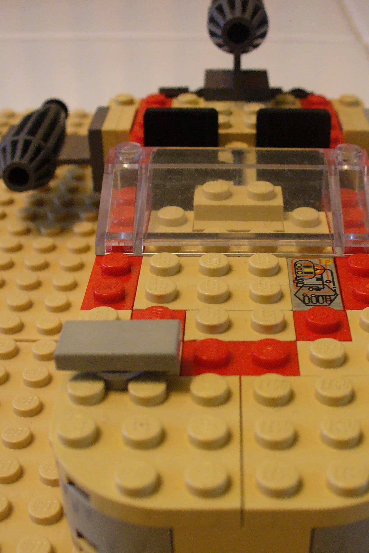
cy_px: 310
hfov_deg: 26.9
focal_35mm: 50
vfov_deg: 39.5
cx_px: 238
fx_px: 768
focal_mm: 6.1
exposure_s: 1/25
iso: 200
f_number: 2.8
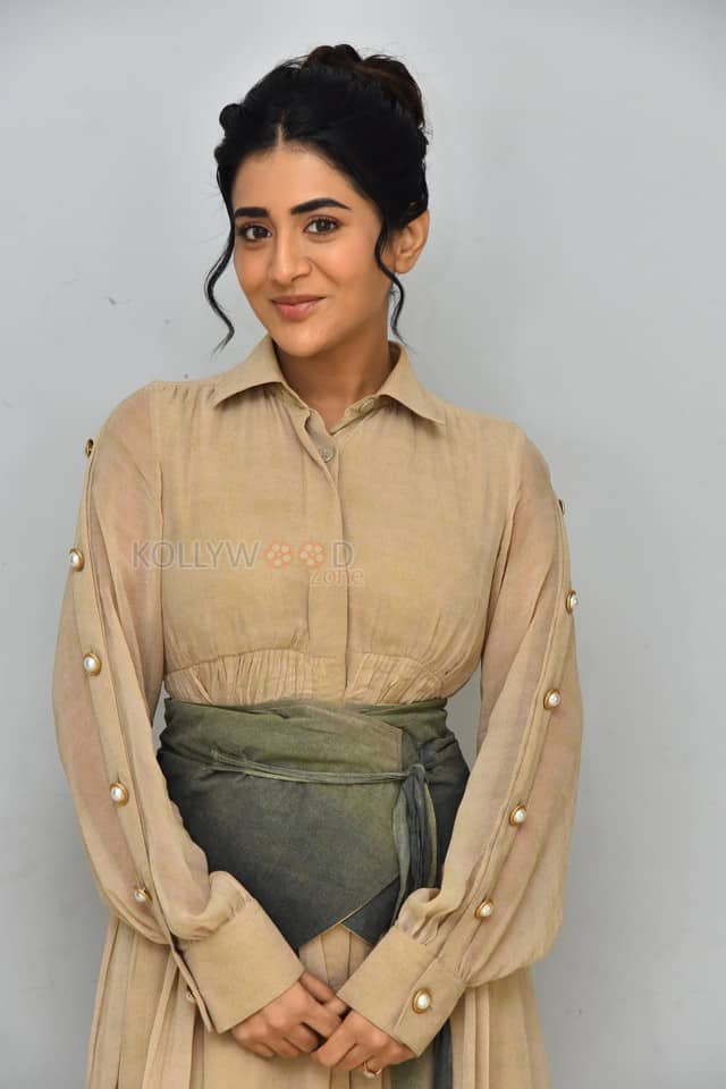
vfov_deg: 18.3
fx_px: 3388
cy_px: 544
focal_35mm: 112
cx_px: 363
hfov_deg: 12.2
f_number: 6.3
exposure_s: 1/125
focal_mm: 112
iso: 2000
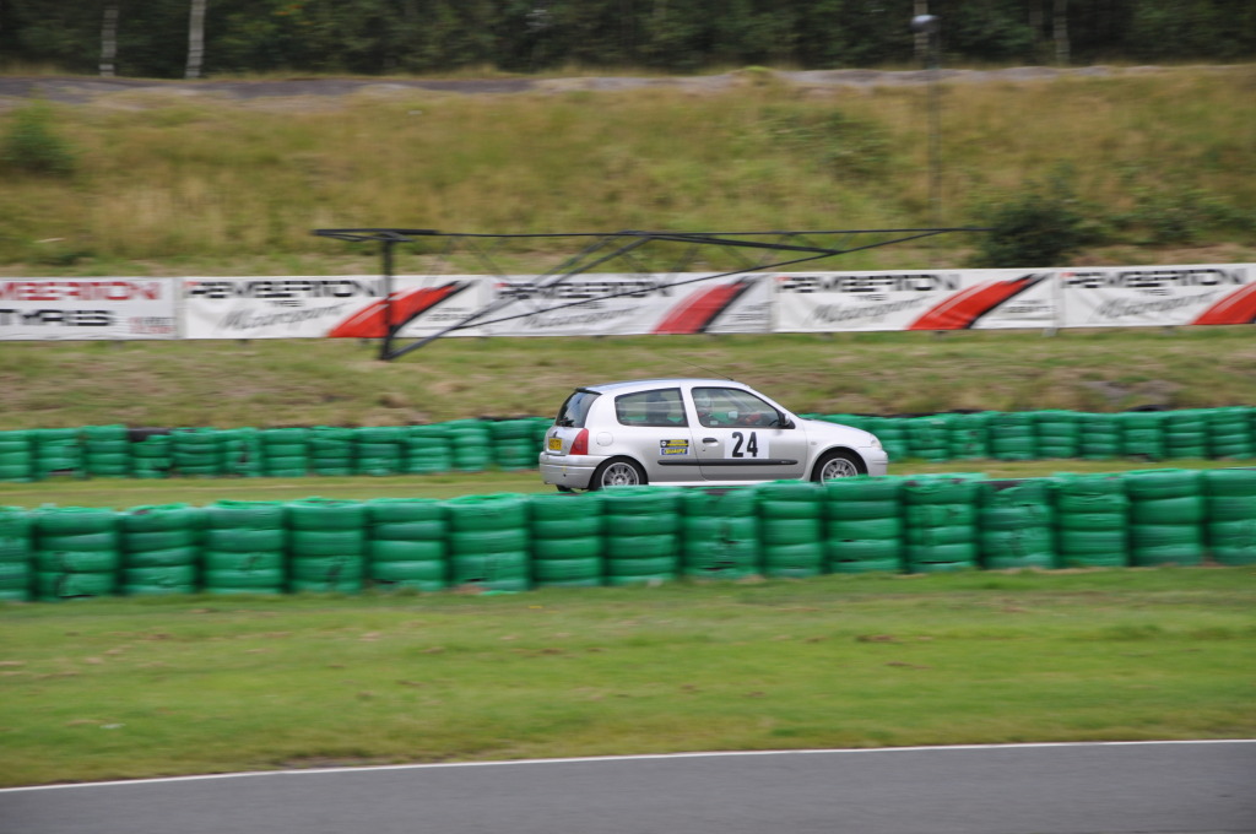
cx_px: 628
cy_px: 417
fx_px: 5488
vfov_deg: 8.7
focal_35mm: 158
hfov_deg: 13.1
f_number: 8
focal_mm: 105
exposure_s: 1/250
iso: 200
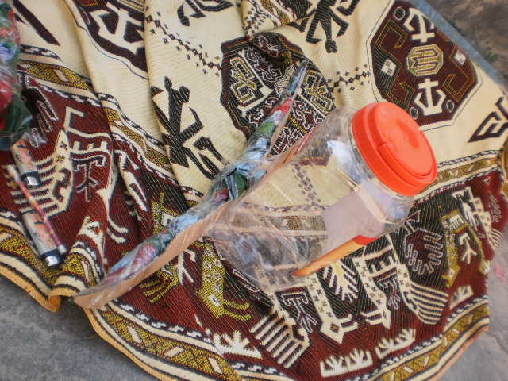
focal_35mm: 36
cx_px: 254
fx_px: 528
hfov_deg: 51.4
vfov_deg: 39.7
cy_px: 190
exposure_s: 1/250
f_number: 3.1
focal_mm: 6.3
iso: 100
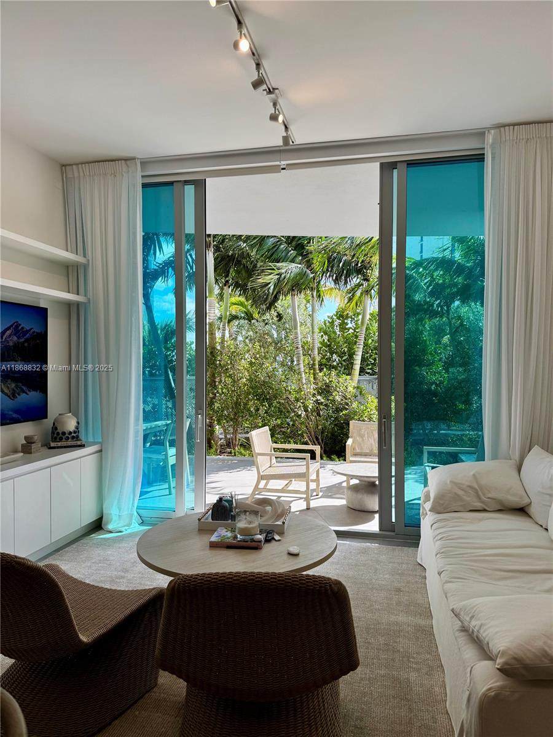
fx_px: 511
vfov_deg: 71.6
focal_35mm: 24
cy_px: 368
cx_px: 276
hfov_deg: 56.8
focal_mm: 6.76
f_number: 1.78
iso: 80
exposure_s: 1/723
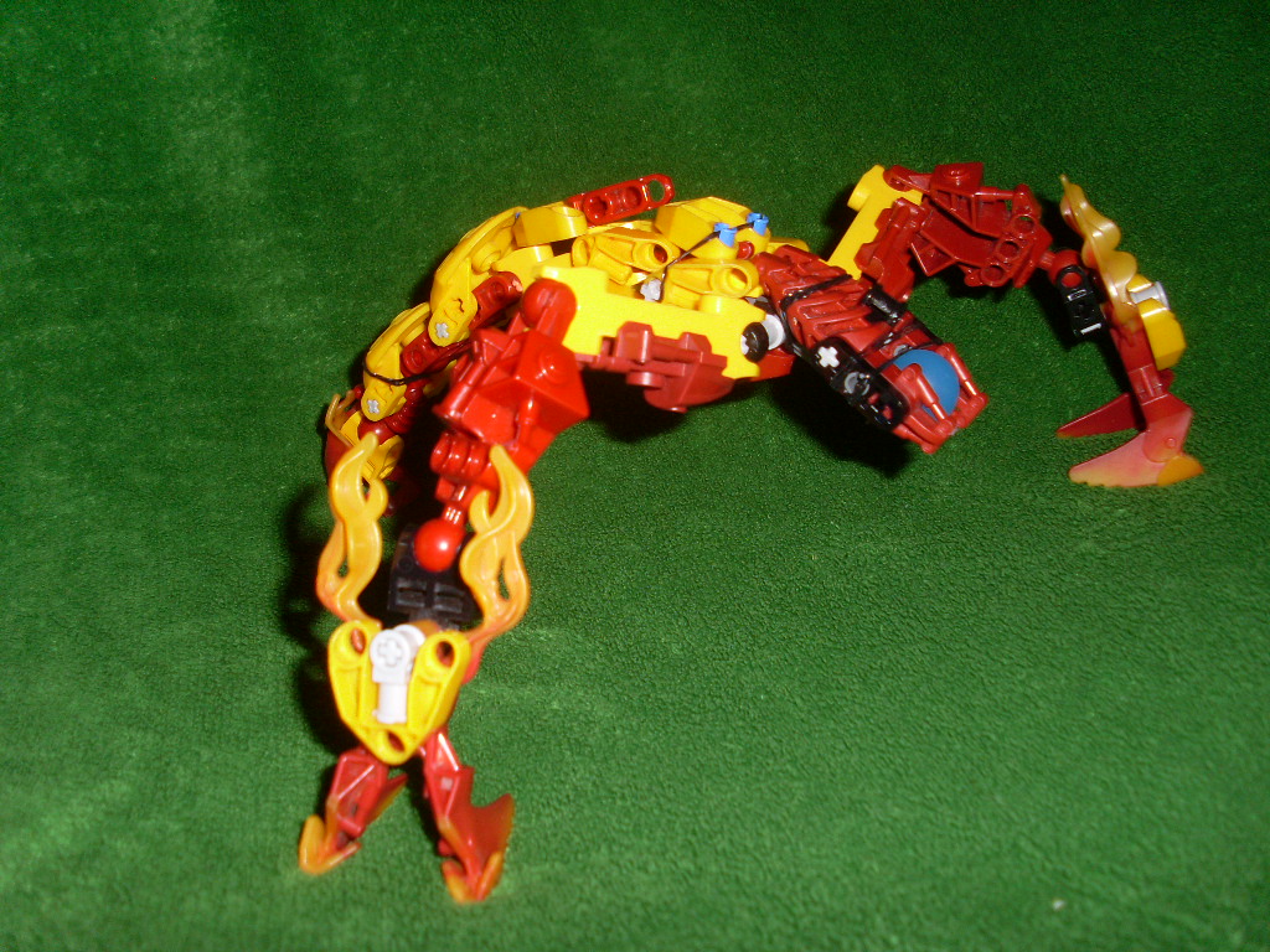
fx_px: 1394
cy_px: 476
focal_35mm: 38
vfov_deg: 37.7
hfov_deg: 49.0
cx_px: 635
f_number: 7.7
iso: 100
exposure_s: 1/45
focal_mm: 6.3
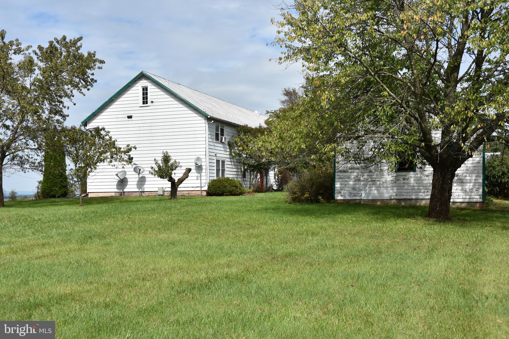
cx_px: 254
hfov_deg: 45.0
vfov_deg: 30.8
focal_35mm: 44
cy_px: 170
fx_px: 615
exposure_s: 1/500
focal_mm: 29
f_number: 8
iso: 160
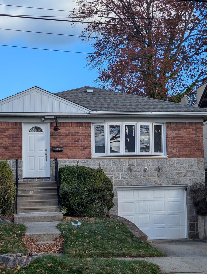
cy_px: 158
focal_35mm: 63
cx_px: 93
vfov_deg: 30.6
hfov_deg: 23.4
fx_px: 501
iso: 45
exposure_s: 1/1406
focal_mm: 6.81
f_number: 1.85
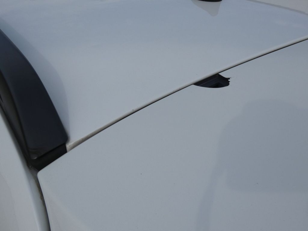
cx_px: 154
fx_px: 320
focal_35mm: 36
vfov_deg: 39.7
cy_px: 116
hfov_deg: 51.4
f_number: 6.3
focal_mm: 6.5
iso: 80
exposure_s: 1/640
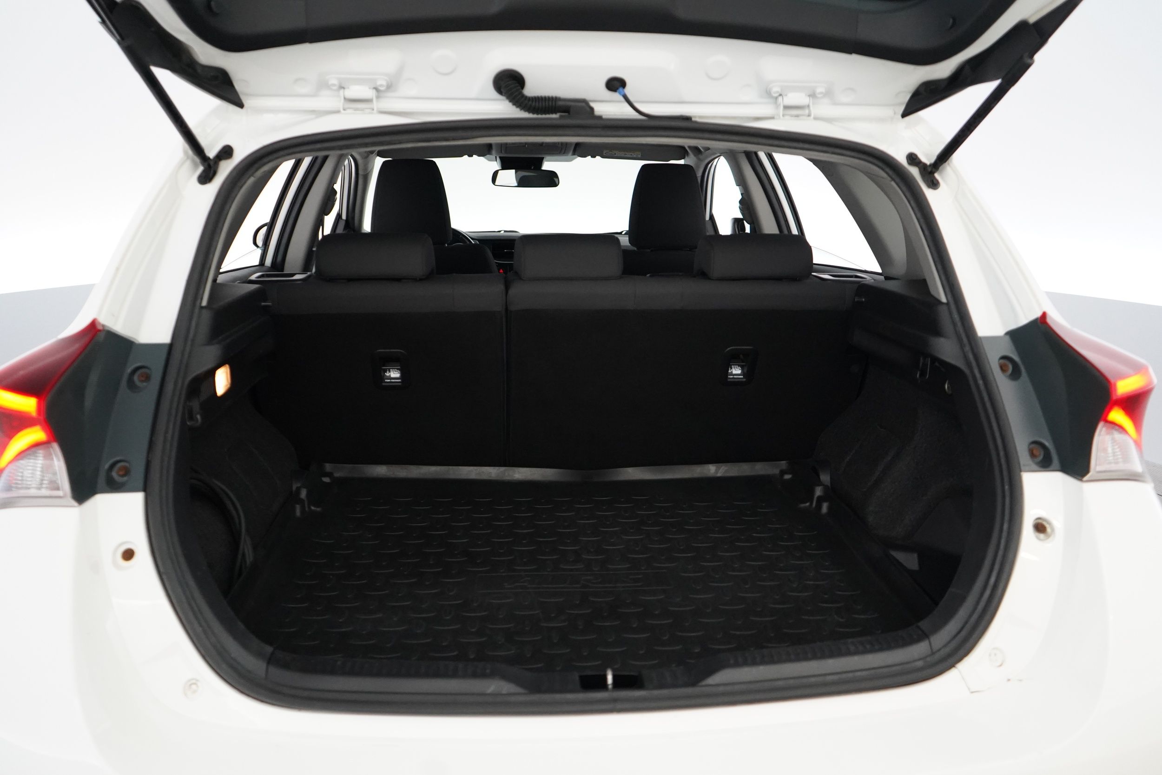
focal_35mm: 28
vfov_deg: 46.4
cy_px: 388
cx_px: 581
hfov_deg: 65.5
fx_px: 904
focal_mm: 28
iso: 5000
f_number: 3.5
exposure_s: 1/160
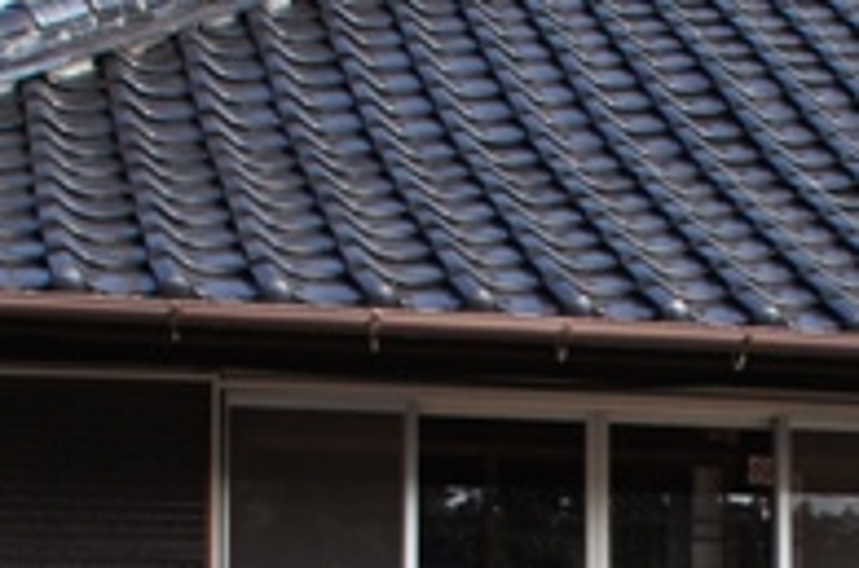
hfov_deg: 18.1
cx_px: 815
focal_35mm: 111
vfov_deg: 11.8
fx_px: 2642
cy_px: 837
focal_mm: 18
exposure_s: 1/60
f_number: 11
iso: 100
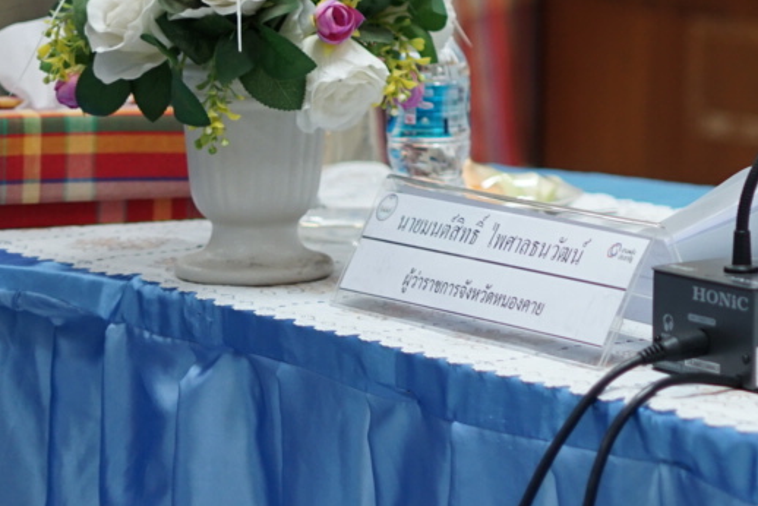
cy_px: -268
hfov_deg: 12.6
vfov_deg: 8.6
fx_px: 3286
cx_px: 1077
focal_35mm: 156
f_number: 2
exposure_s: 1/125
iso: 400
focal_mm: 50
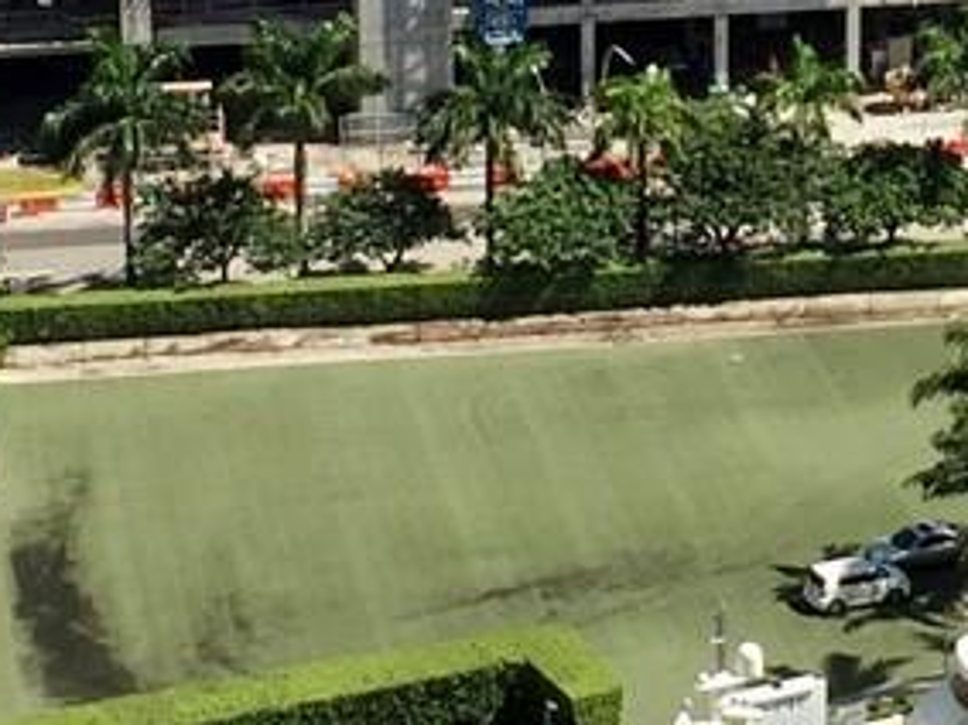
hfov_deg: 12.0
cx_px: 722
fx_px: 4584
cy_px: -41
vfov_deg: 9.0
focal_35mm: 164
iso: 32
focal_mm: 4.15
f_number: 2.2
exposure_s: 1/1799
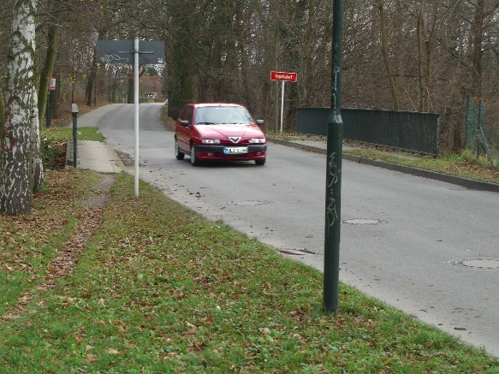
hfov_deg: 24.4
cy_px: 187
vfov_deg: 18.4
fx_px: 1153
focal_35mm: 80
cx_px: 250
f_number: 4.4
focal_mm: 16.6
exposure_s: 1/125
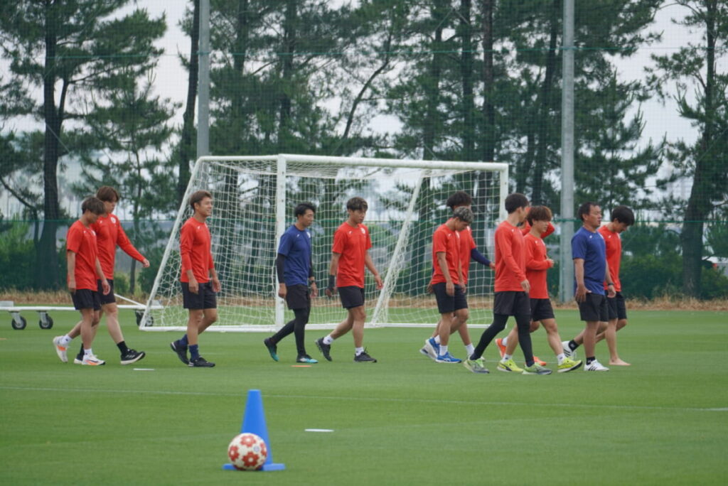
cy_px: 243
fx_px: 5220
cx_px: 364
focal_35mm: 258
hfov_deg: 8.0
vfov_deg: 5.3
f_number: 5.6
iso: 250
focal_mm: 172
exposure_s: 1/320
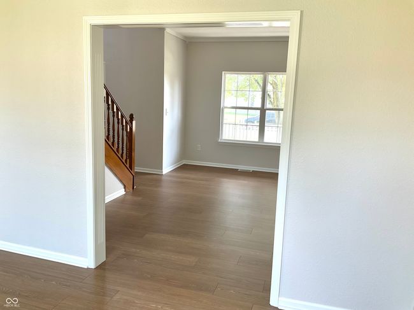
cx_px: 207
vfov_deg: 48.2
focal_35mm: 29
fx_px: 347
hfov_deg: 61.7
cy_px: 155
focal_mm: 3
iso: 32
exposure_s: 1/60
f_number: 1.8
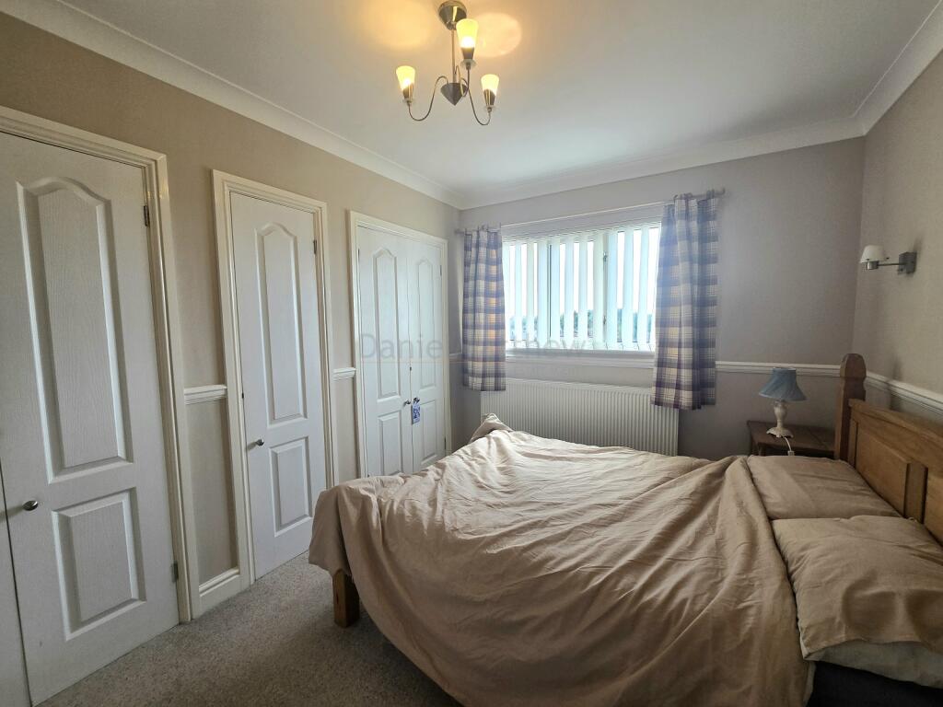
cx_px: 472
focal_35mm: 13
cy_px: 354
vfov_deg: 89.9
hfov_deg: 106.2
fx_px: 354
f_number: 2.2
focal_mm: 2.2
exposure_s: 1/101
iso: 50
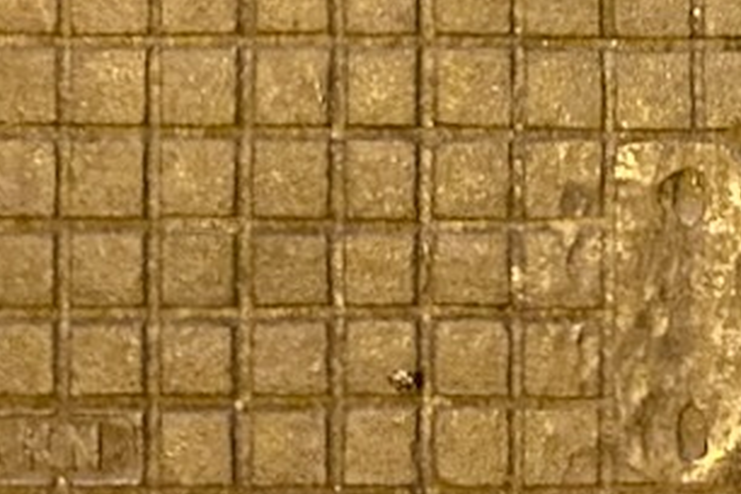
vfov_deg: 11.4
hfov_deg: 17.7
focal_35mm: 113
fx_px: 2326
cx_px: 722
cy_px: -340
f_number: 1.8
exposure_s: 1/10
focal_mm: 4.25
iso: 500
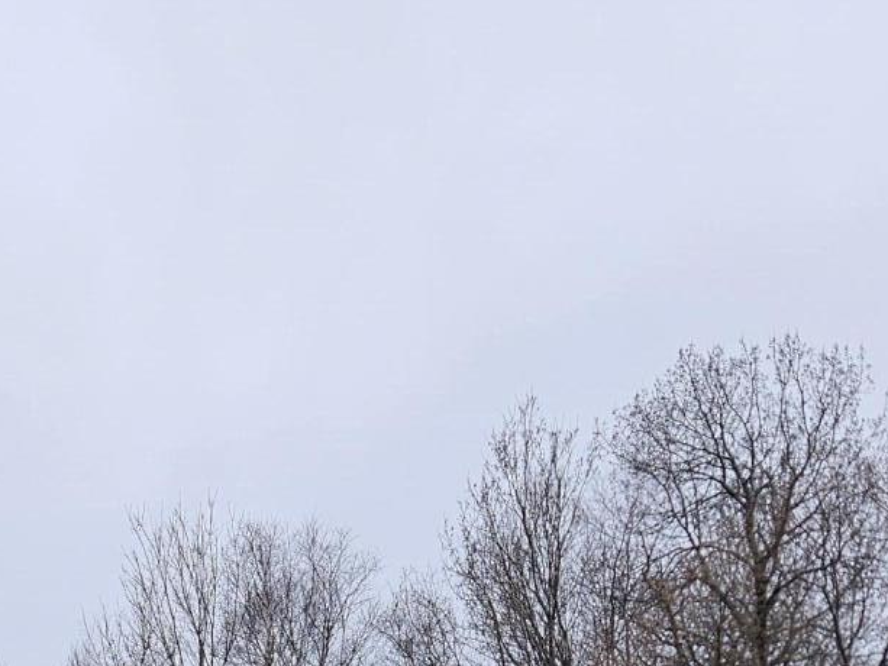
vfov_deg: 17.4
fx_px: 1924
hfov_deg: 25.1
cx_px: 74
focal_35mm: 75
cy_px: 1040
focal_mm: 5.4
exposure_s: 1/128
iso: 25
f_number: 1.8
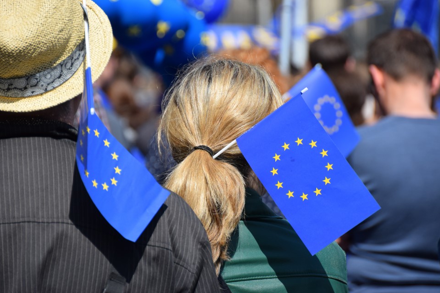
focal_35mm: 226
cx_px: 220
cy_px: 147
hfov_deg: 9.1
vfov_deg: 6.1
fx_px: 2762
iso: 400
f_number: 5.6
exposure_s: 1/2000
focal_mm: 150
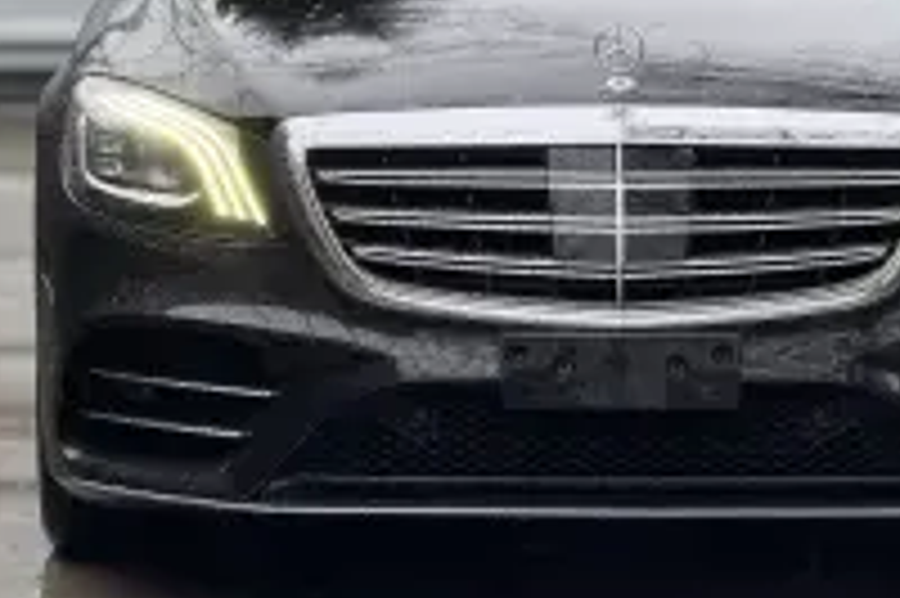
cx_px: 648
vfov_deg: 6.1
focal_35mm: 225
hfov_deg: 9.1
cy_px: 54
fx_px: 5620
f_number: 2.8
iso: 64
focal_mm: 15.66
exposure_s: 1/99
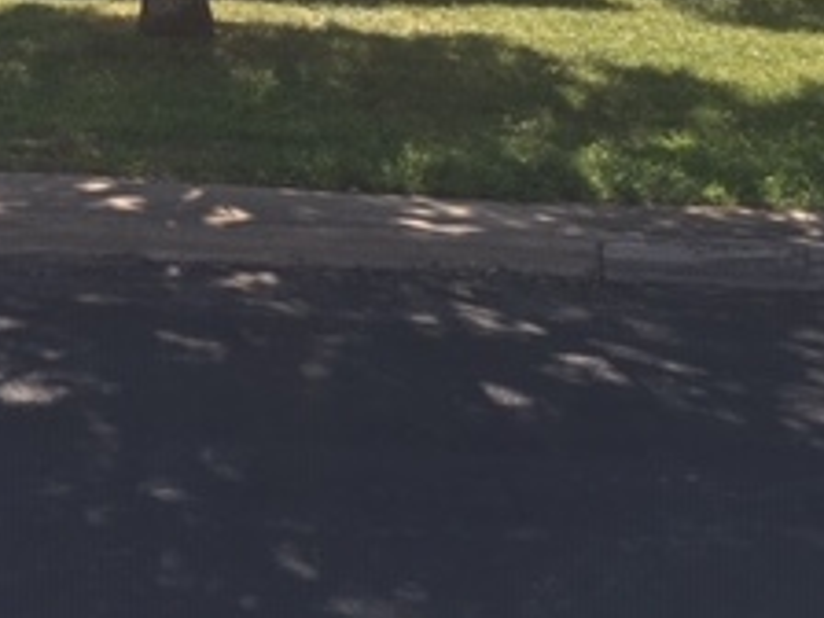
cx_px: 0
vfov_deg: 17.1
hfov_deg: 22.6
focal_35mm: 83
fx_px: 1976
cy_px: -107
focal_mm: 4.15
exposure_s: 1/534
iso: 25
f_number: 2.2
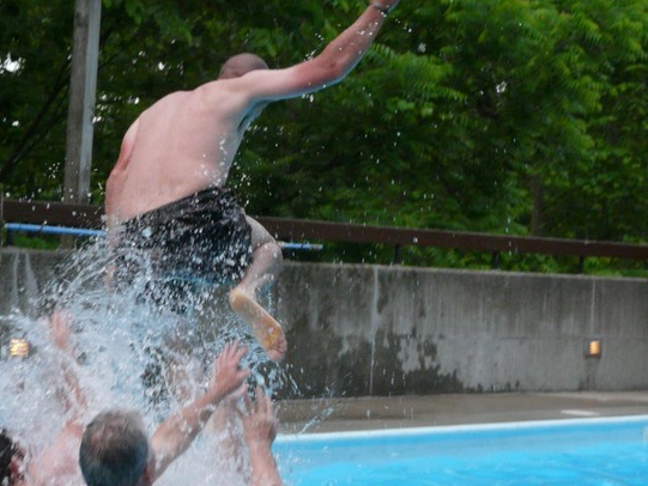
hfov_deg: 18.7
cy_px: 318
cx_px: 206
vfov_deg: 14.1
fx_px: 1966
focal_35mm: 105
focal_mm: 11.7
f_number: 3.2
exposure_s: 1/200
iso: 320
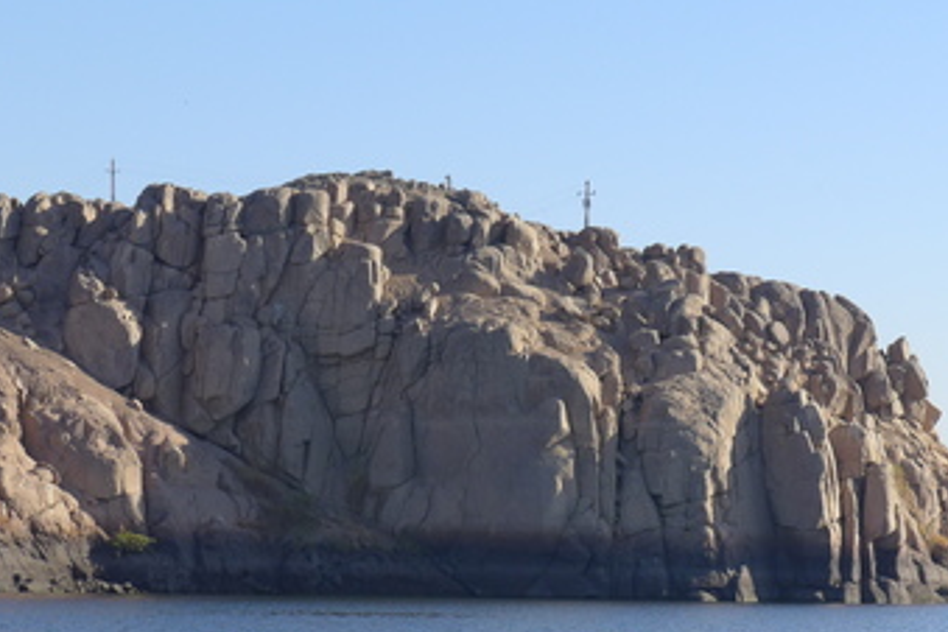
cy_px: 668
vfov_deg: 9.8
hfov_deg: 14.8
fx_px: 3634
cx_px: 796
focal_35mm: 138
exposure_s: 1/1600
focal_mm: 12.8
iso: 80
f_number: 2.8
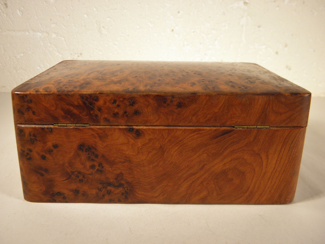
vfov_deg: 41.8
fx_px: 319
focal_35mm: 34
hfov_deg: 54.0
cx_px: 162
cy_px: 122
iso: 100
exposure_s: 1/40
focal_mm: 6.2
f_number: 3.7
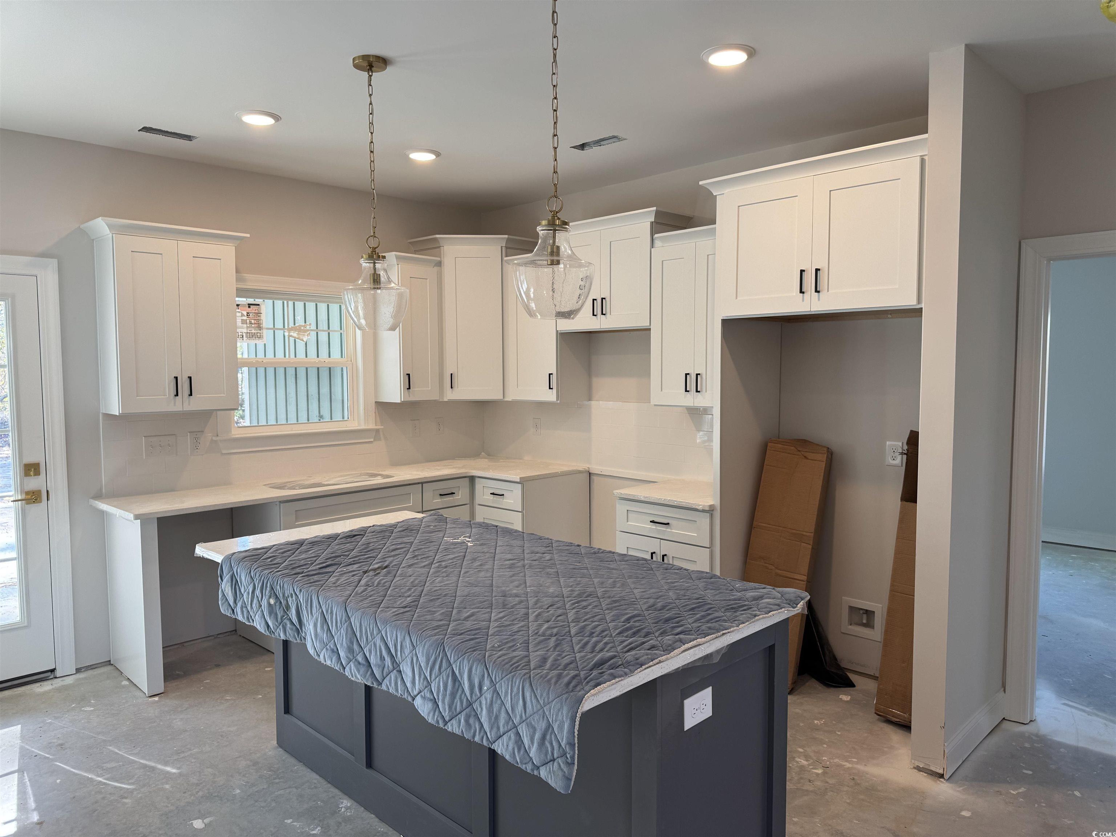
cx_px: 558
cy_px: 418
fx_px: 774
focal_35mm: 24
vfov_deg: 56.8
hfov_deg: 71.6
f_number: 1.78
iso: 80
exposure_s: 1/120
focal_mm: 6.76
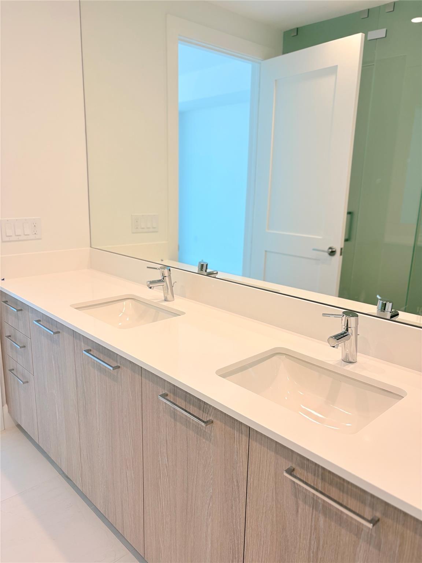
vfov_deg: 67.3
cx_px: 211
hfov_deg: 53.1
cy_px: 282
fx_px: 423
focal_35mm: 26
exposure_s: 1/128
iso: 32
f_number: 1.6
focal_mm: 5.96
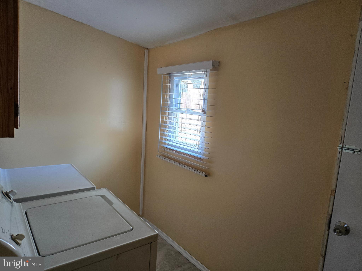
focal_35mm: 23
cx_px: 181
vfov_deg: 58.9
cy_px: 136
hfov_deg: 73.9
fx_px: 241
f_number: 1.8
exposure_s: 1/180
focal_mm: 5.4
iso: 200
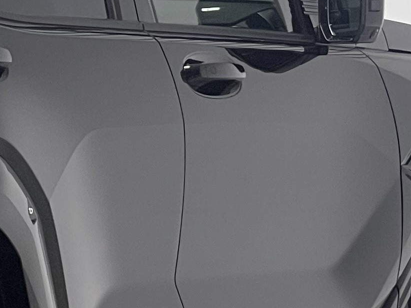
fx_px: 3727
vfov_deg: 4.7
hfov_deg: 6.2
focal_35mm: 314
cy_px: 228
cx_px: -276
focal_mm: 7.5
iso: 80
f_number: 2.2
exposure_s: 1/100
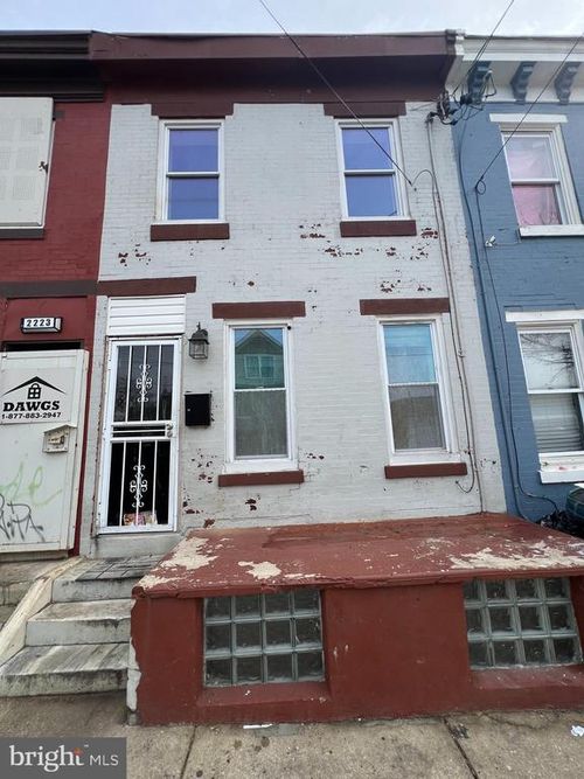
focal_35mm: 13
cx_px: 292
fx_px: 293
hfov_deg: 89.9
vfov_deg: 106.2
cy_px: 390
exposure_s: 1/911
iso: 32
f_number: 1.8
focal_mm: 1.57
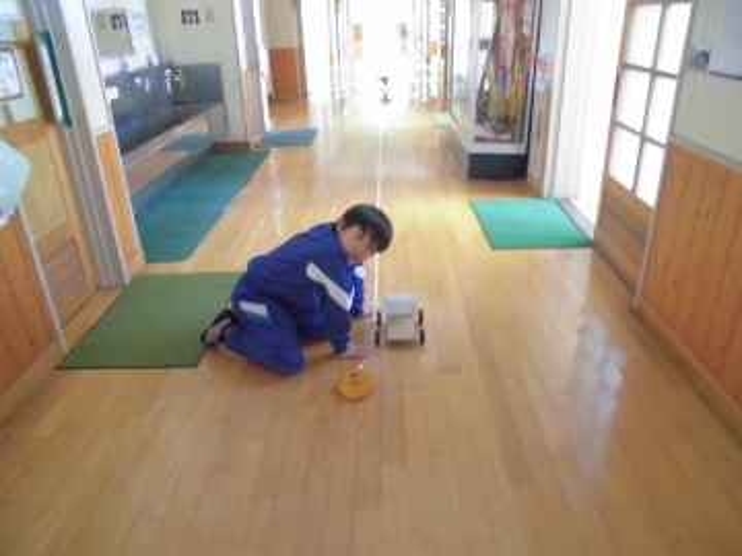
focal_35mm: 26
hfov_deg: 67.3
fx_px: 557
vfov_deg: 53.1
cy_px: 278
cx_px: 371
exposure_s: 1/15
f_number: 3.5
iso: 800
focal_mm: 4.6
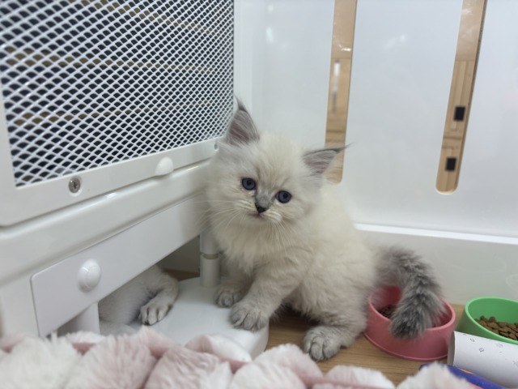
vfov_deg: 53.1
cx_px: 259
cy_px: 194
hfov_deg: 67.3
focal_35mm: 26
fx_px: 389
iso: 50
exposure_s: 1/100
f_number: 1.6
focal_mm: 5.96
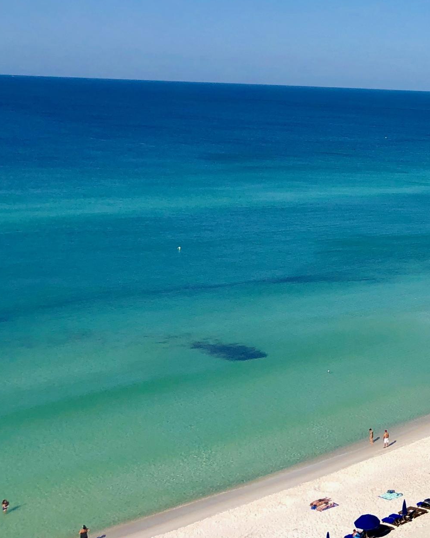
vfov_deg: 28.6
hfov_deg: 20.6
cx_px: 596
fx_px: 1050
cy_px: 206
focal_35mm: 66
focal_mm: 3.99
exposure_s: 1/3436
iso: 20
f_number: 1.8
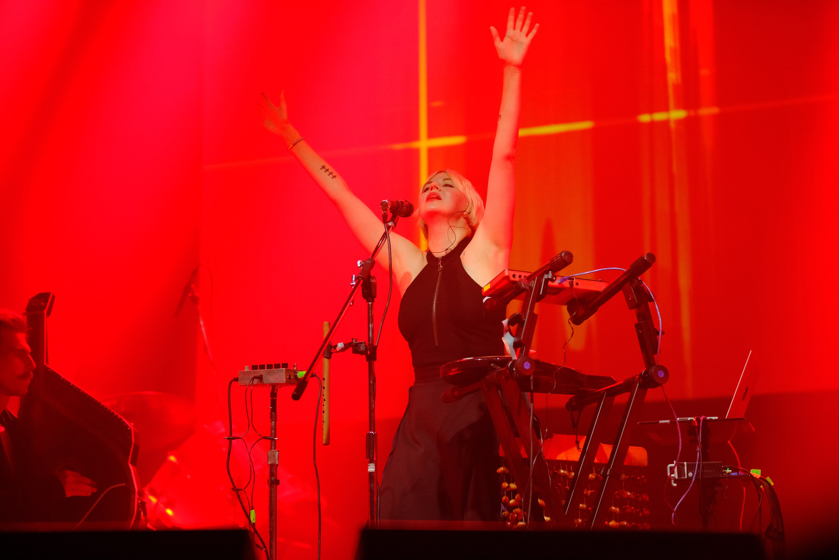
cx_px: 420
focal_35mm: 84
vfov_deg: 16.3
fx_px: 1958
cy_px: 280
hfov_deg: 24.2
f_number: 1.6
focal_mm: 56
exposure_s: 1/800
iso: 1600
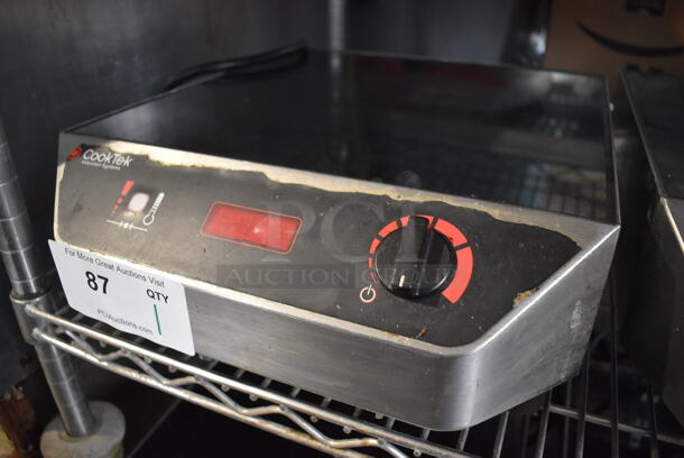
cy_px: 229
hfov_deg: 67.3
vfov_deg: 48.0
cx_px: 342
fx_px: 513
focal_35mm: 27
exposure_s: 1/60
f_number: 3.5
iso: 3200
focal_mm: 18
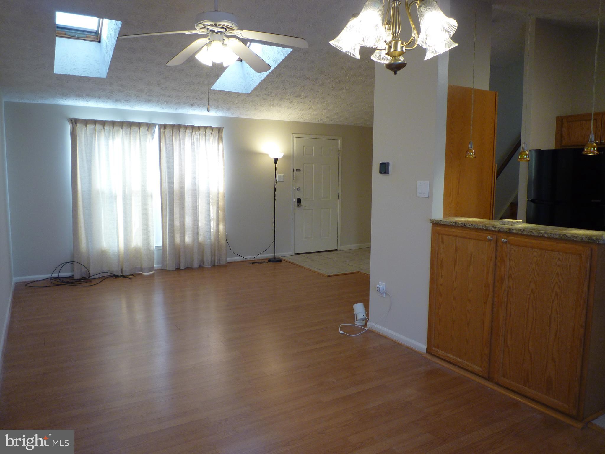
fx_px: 437
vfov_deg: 54.9
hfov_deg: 69.4
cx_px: 302
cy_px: 227
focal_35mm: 25
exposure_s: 1/30
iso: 100
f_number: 2.8
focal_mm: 4.4
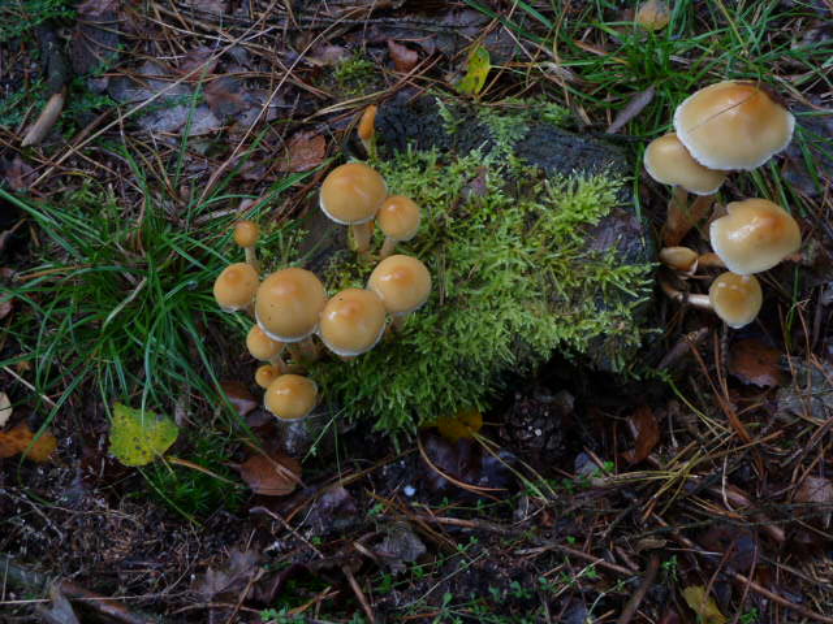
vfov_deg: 36.0
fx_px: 963
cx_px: 416
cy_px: 312
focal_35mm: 40
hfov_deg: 46.8
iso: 80
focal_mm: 6.5
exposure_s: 1/40
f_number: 3.6
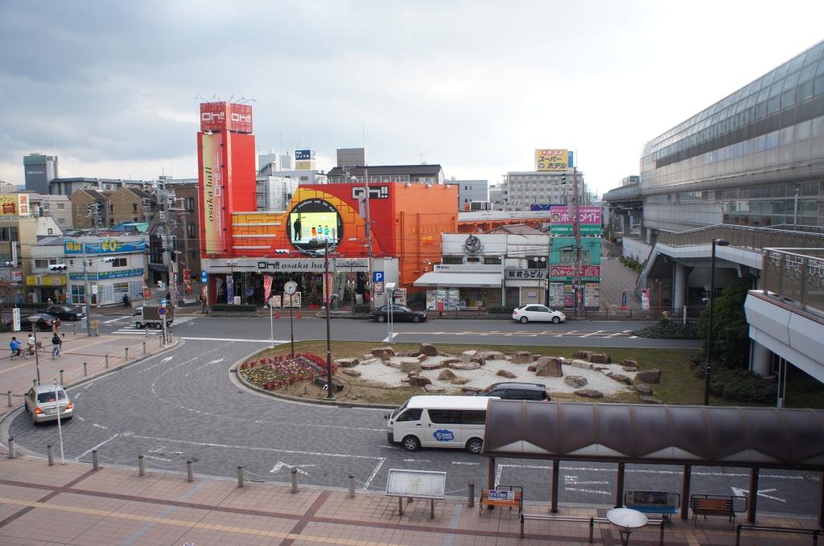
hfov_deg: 67.5
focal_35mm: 27
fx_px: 617
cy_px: 273
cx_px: 412
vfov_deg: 47.8
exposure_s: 1/60
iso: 200
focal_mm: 18
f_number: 10
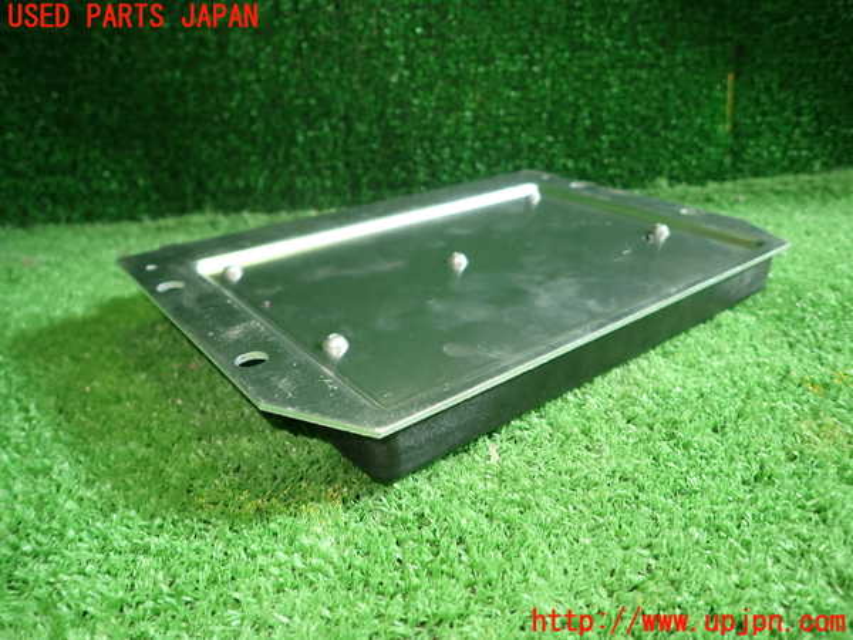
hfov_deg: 69.4
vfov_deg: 54.9
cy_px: 320
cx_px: 426
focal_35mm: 25
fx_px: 616
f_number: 2
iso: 200
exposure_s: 1/40
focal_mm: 4.5
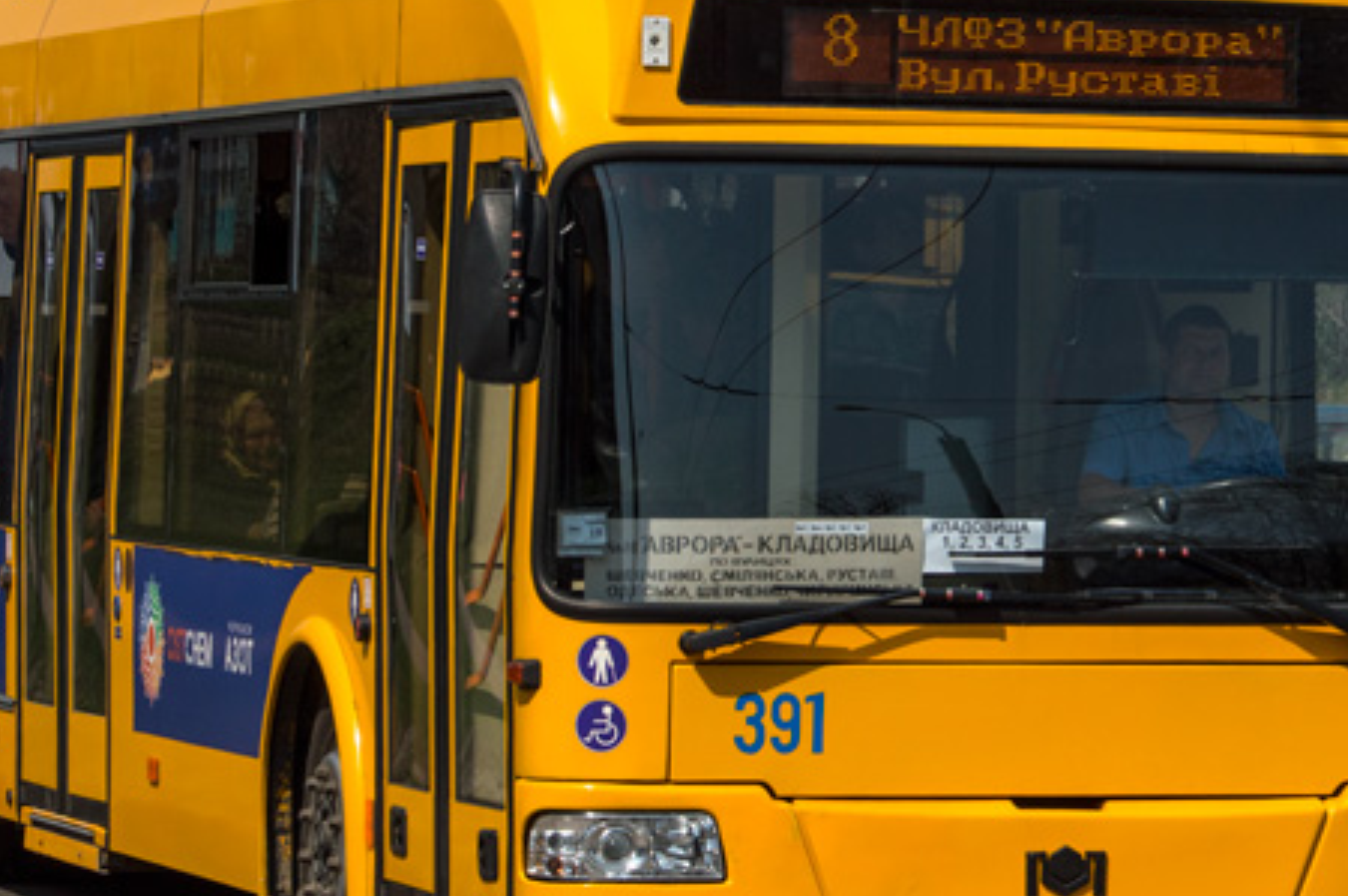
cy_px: 102
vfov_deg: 6.6
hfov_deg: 9.9
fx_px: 7780
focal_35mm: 208
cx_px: 1063
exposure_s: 1/800
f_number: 8
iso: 100
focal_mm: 52
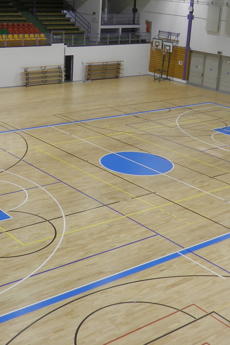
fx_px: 546
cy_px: 135
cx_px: 97
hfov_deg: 23.8
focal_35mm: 57
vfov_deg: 34.9
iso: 220
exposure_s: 1/30
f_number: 3.7
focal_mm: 5.6
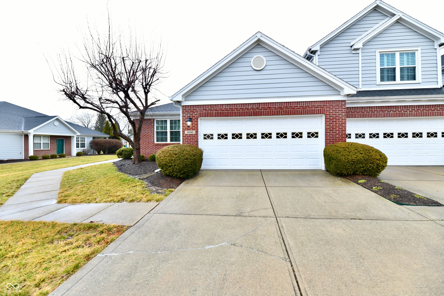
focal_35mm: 14
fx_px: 173
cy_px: 148
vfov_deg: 81.2
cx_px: 222
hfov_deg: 104.3
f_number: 5
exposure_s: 1/100
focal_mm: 14
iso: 640
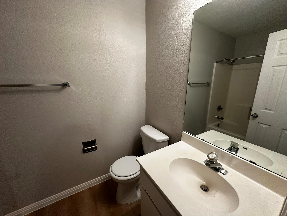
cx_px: 144
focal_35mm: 14
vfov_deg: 85.7
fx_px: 116
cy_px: 108
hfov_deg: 102.1
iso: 250
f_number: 2.2
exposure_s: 1/120
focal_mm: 2.22
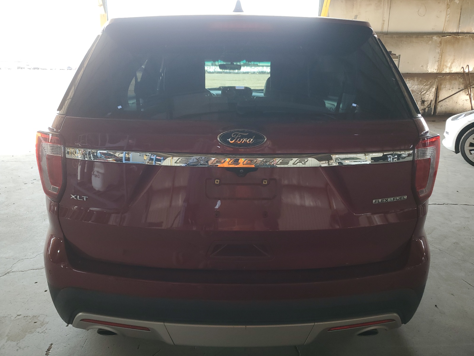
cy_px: 178
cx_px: 237
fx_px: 356
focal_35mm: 26
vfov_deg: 53.1
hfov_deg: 67.3
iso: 50
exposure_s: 1/143
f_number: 1.5
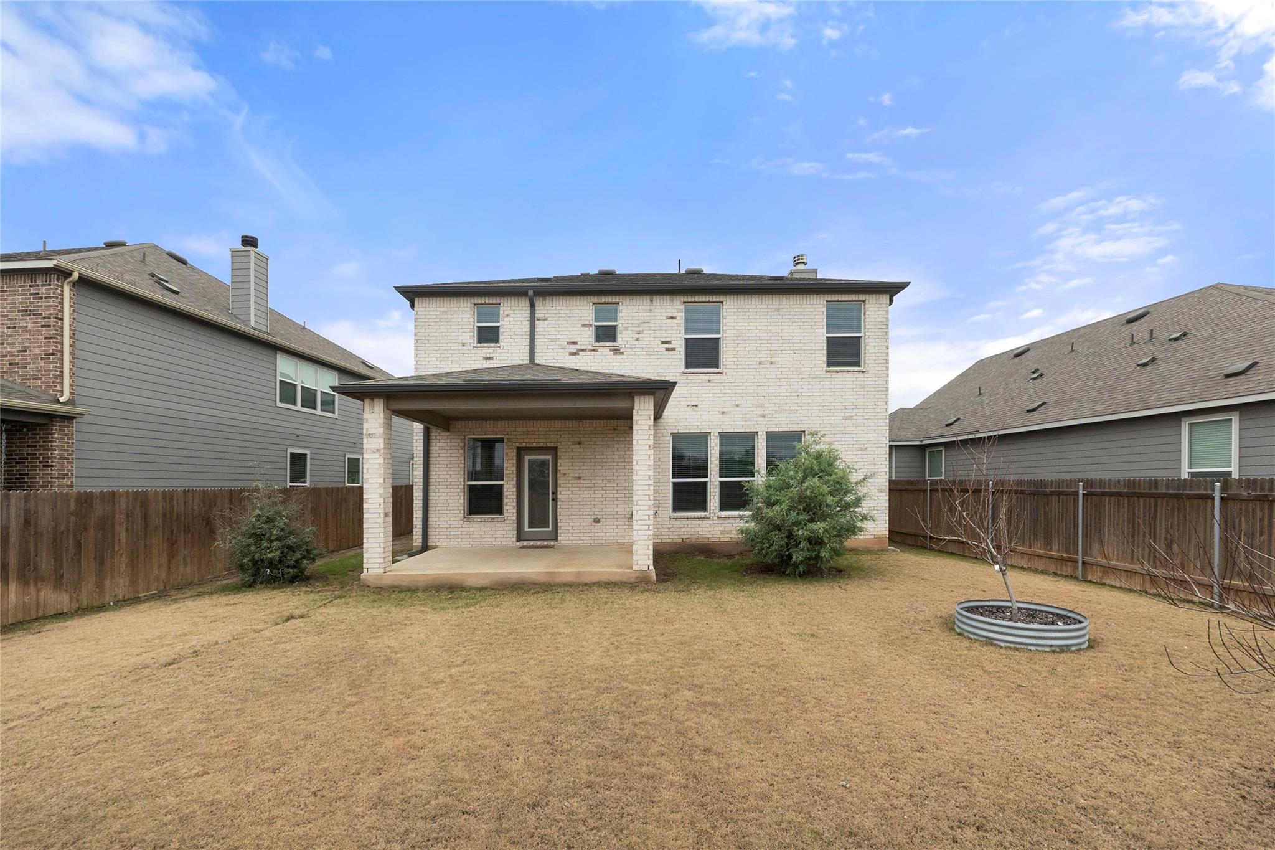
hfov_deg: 100.4
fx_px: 531
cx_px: 638
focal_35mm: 15
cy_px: 425
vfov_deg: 77.3
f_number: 6.3
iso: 800
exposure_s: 1/250
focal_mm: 10
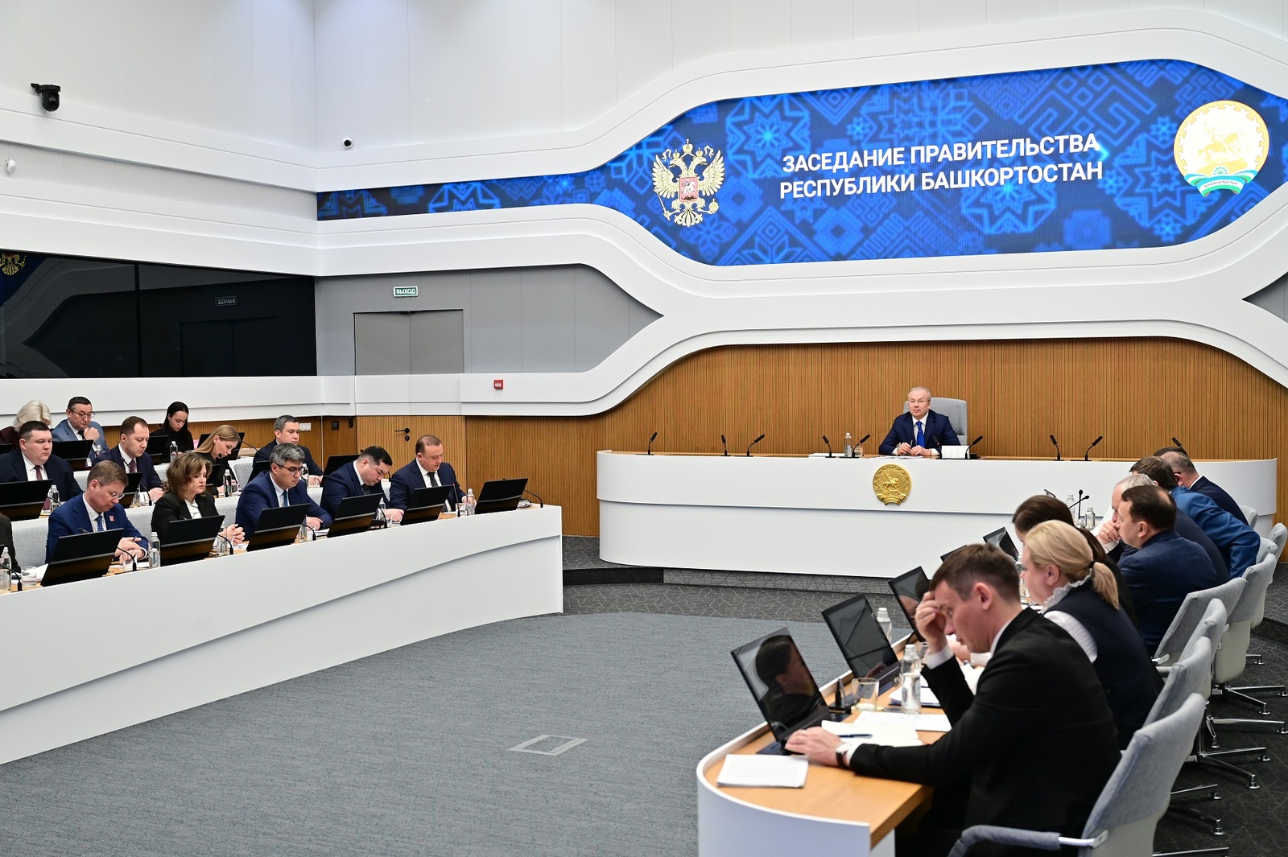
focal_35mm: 41
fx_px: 1466
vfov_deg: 32.6
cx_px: 644
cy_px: 428
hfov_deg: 47.4
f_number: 4
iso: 800
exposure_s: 1/125
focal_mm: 41
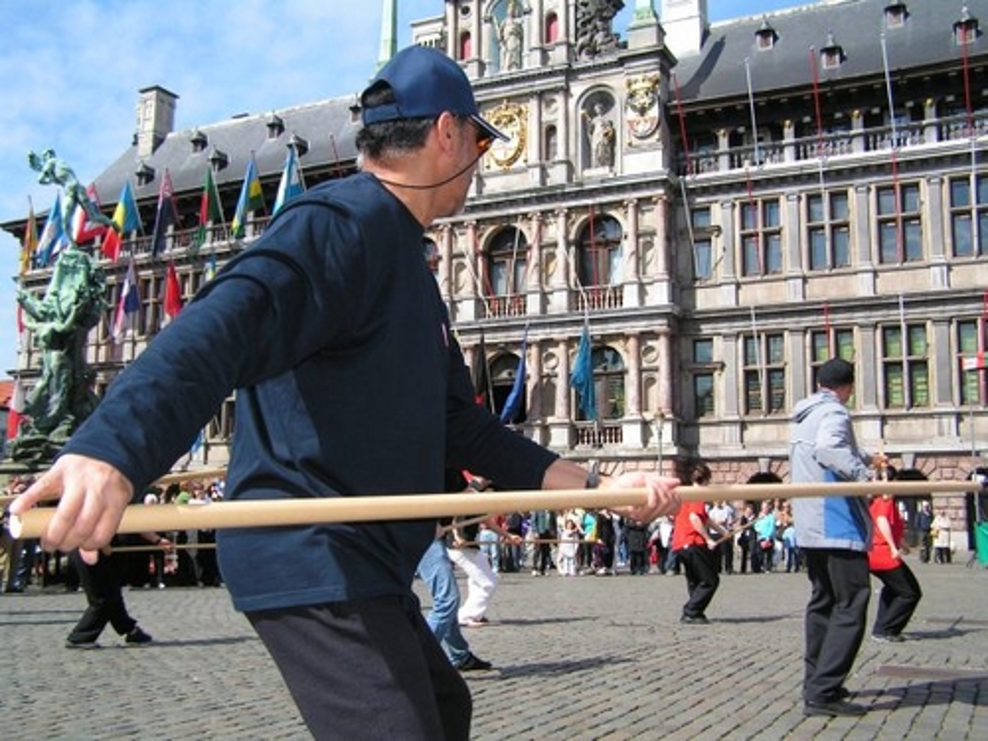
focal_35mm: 38
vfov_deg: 37.7
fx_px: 1085
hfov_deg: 49.0
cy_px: 370
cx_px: 494
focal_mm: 6.3
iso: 50
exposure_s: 1/800
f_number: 2.8
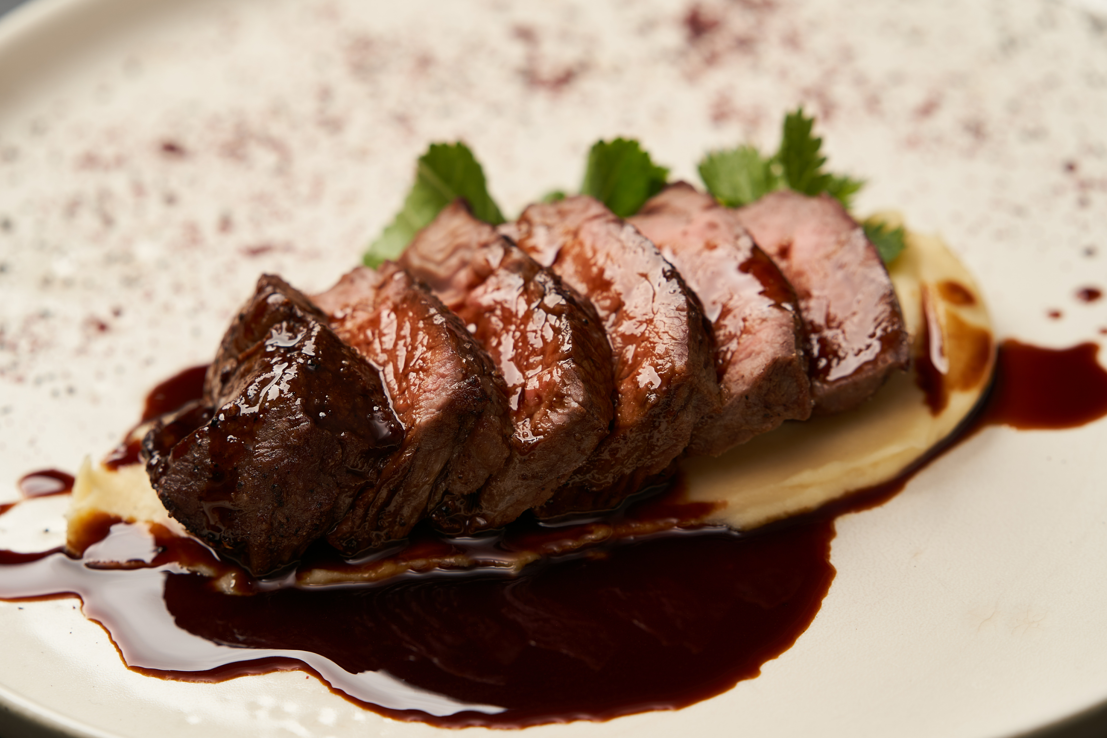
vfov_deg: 6.9
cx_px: 554
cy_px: 369
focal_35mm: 200
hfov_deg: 10.3
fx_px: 6150
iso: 100
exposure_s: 1/125
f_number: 6.3
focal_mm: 200
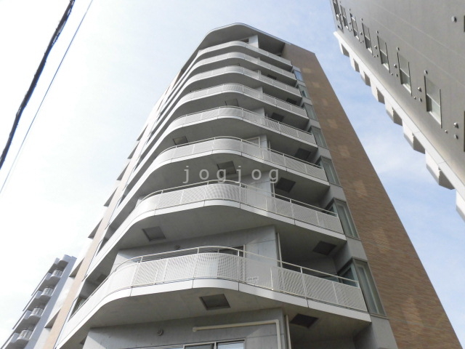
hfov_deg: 71.6
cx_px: 232
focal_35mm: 24
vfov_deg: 56.8
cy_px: 174
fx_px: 322
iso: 100
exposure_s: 1/160
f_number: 7.8
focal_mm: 4.3
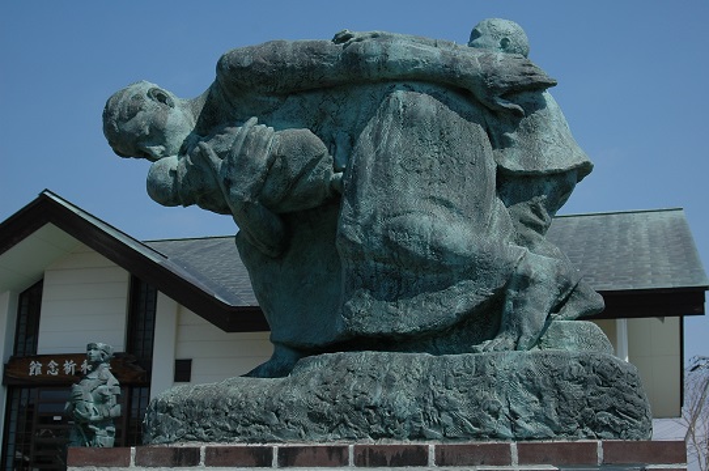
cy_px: 236
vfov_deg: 25.7
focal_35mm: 52
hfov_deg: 37.9
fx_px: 1033
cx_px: 354
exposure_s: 1/400
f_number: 6.3
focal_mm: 35
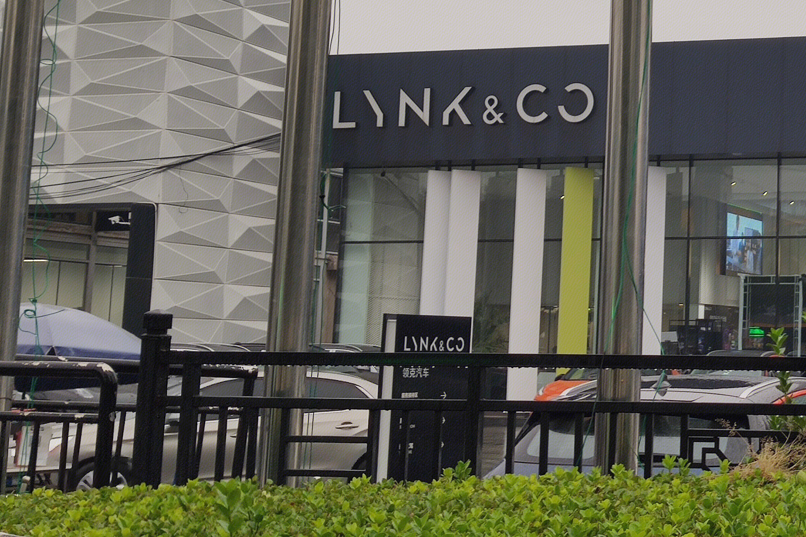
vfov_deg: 18.6
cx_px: 833
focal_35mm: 72
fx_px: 1612
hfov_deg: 26.4
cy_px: 59
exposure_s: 1/100
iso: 122
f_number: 1.75
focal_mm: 4.75
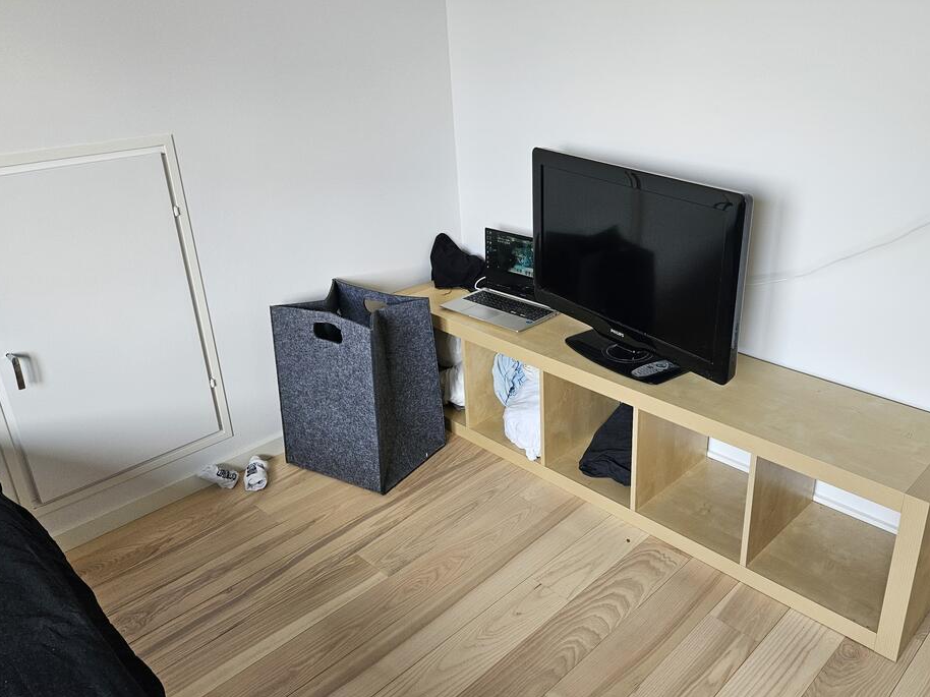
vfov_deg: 48.2
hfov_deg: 61.1
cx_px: 559
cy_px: 341
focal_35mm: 29
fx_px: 779
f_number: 1.8
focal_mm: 5.4
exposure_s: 1/100
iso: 100
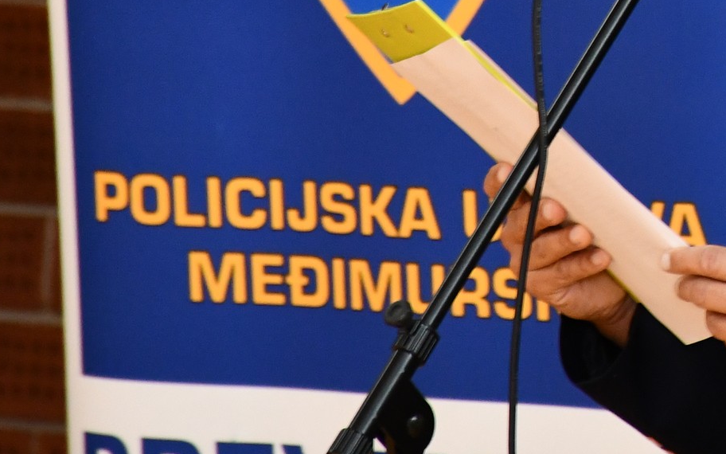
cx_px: 856
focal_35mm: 653
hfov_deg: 3.2
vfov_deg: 2.0
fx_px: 12920
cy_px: -156
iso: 2000
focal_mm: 140
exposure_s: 1/60
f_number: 5.6
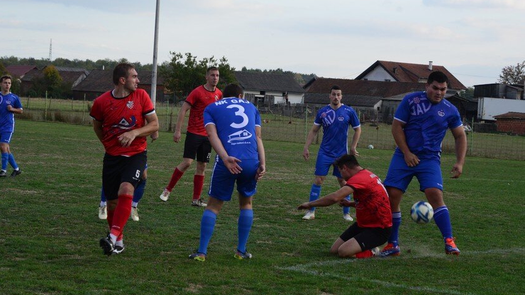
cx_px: 262
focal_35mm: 97
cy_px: 147
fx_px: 1350
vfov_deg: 12.5
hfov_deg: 22.0
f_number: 11
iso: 2000
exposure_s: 1/500
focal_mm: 92
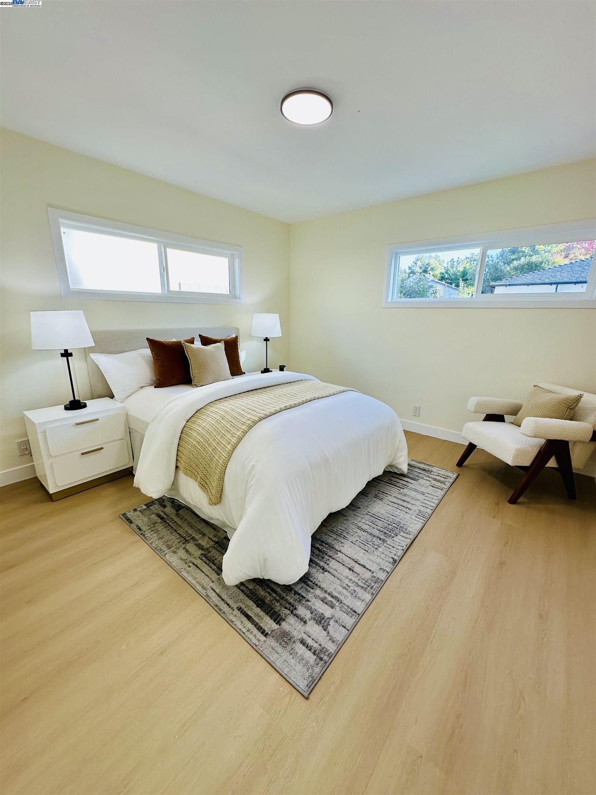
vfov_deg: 102.1
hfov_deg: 85.7
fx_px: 321
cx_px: 298
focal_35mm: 14
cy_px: 398
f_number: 2.2
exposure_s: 1/120
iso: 64
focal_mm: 2.22
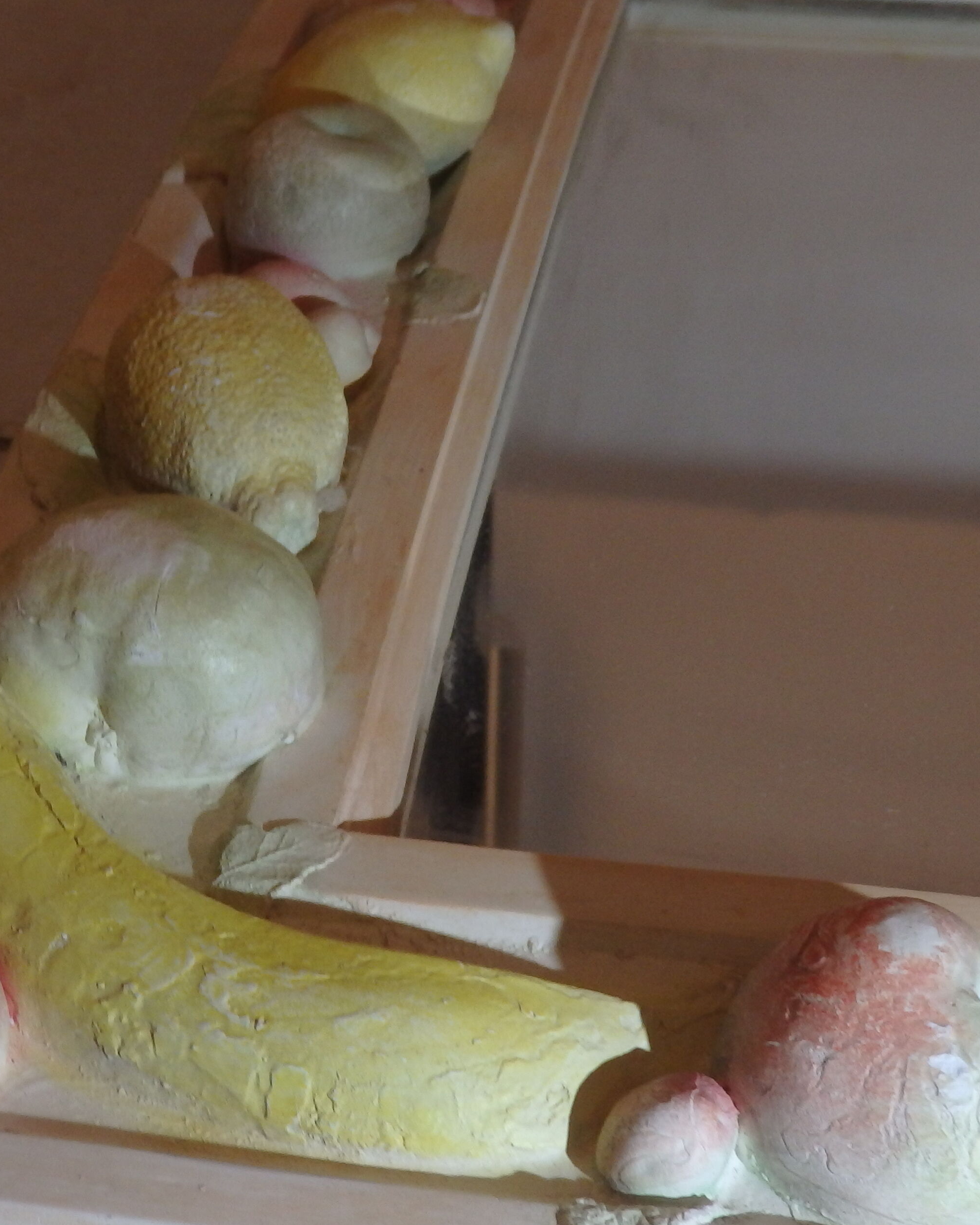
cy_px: 780
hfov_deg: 23.0
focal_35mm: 66
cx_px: 315
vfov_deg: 28.6
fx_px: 2393
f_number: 3.6
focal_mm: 6.6
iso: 200
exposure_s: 1/40
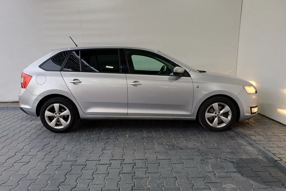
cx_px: 144
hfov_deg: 67.4
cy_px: 103
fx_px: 215
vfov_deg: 47.9
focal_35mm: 27
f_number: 1.8
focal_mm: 4.65
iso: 50
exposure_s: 1/100
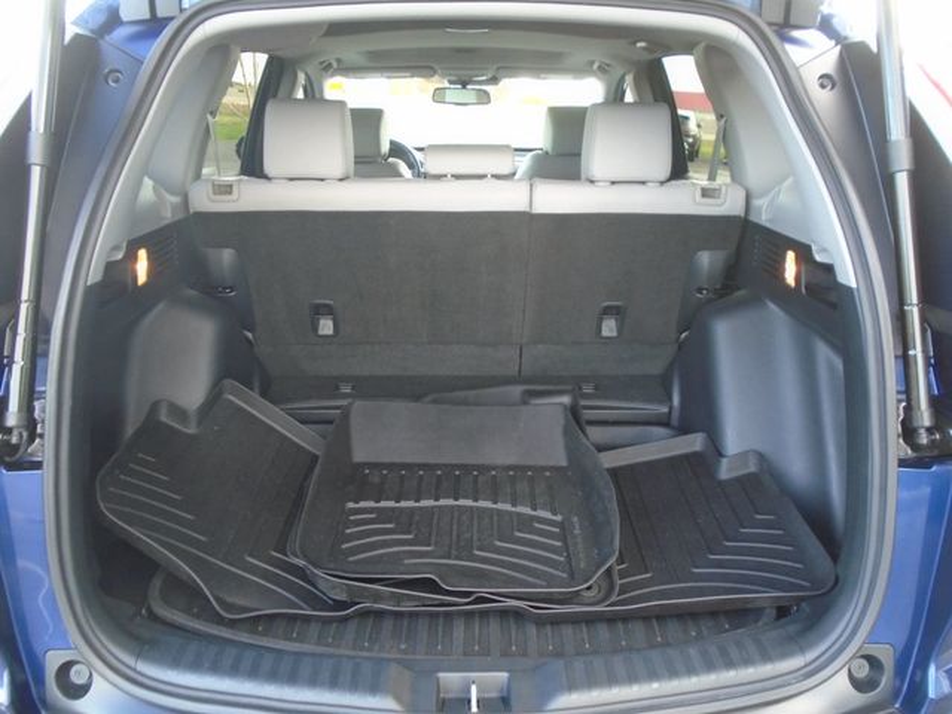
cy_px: 357
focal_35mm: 26
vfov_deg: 53.1
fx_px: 715
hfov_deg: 67.3
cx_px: 476
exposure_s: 1/30
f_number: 3.2
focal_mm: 4.6
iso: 200
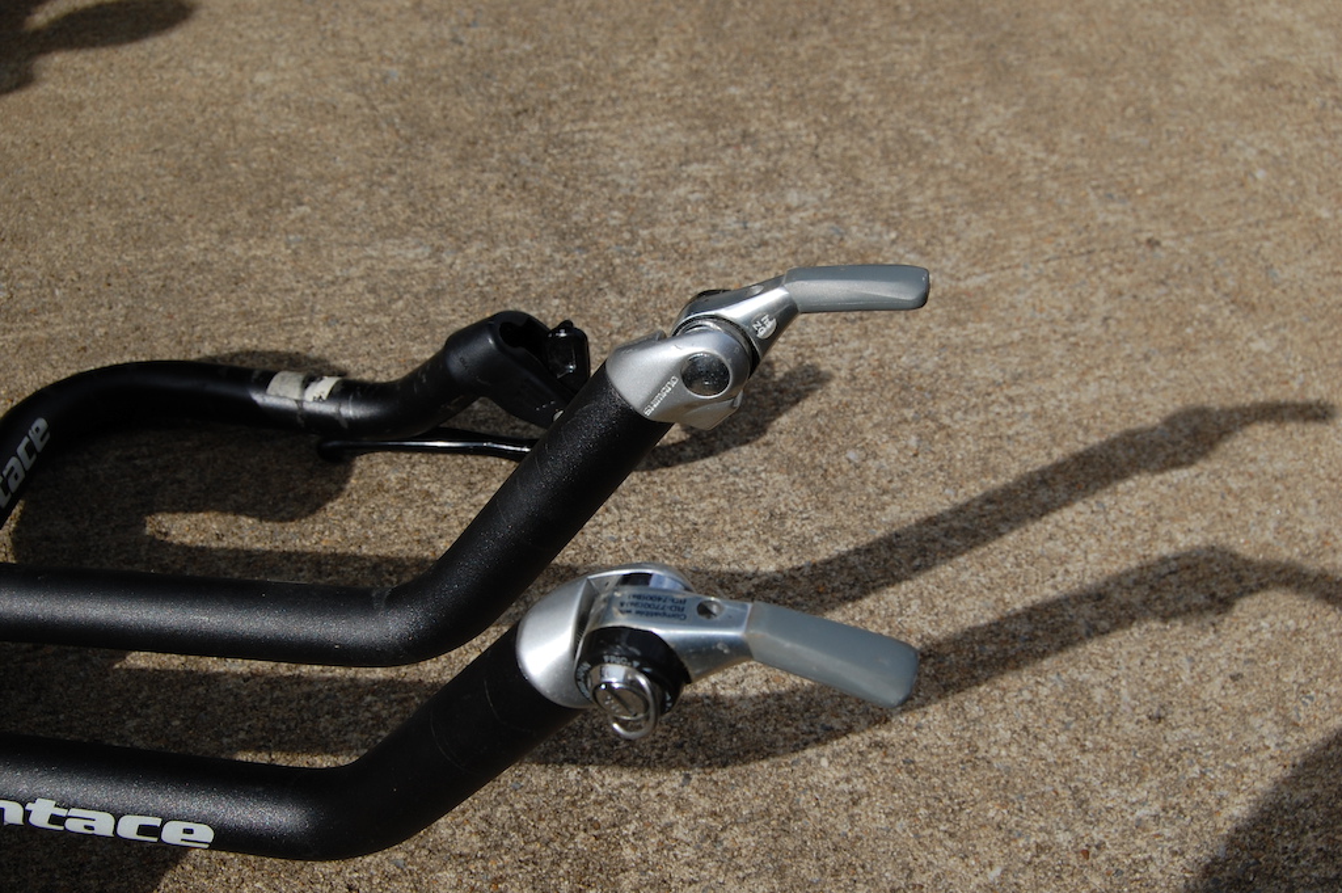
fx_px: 1676
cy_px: 446
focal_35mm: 45
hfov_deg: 43.6
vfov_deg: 29.8
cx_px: 671
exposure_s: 1/400
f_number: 10
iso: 200
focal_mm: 30
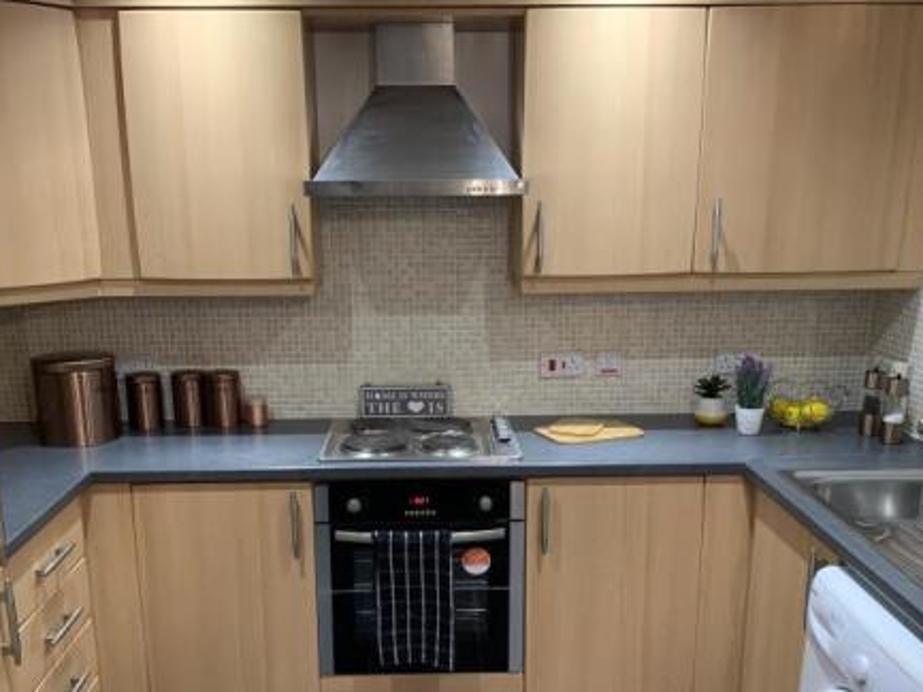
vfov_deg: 40.4
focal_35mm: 35
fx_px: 933
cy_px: 442
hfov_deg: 52.6
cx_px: 430
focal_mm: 4.25
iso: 160
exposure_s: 1/50
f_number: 1.8
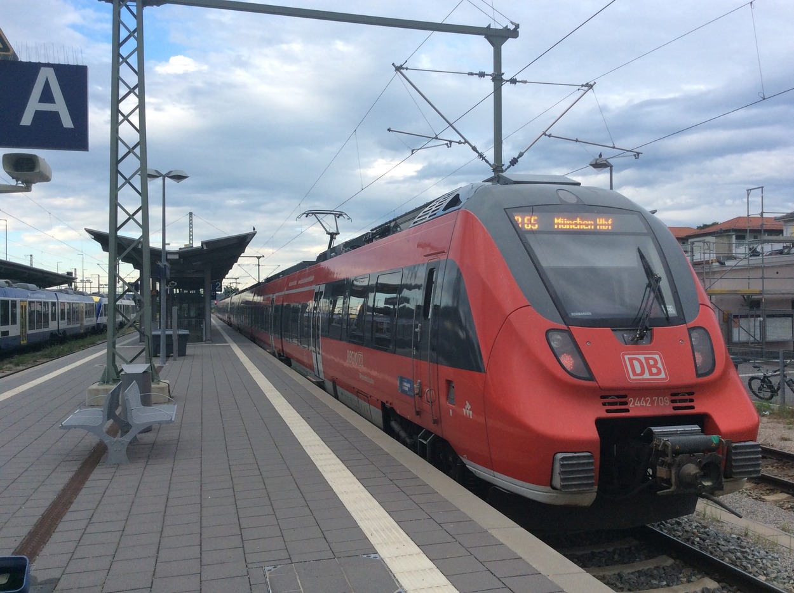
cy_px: 296
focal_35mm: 32
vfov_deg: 44.1
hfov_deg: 56.9
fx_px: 733
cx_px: 397
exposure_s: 1/279
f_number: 2.4
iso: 32
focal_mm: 3.3
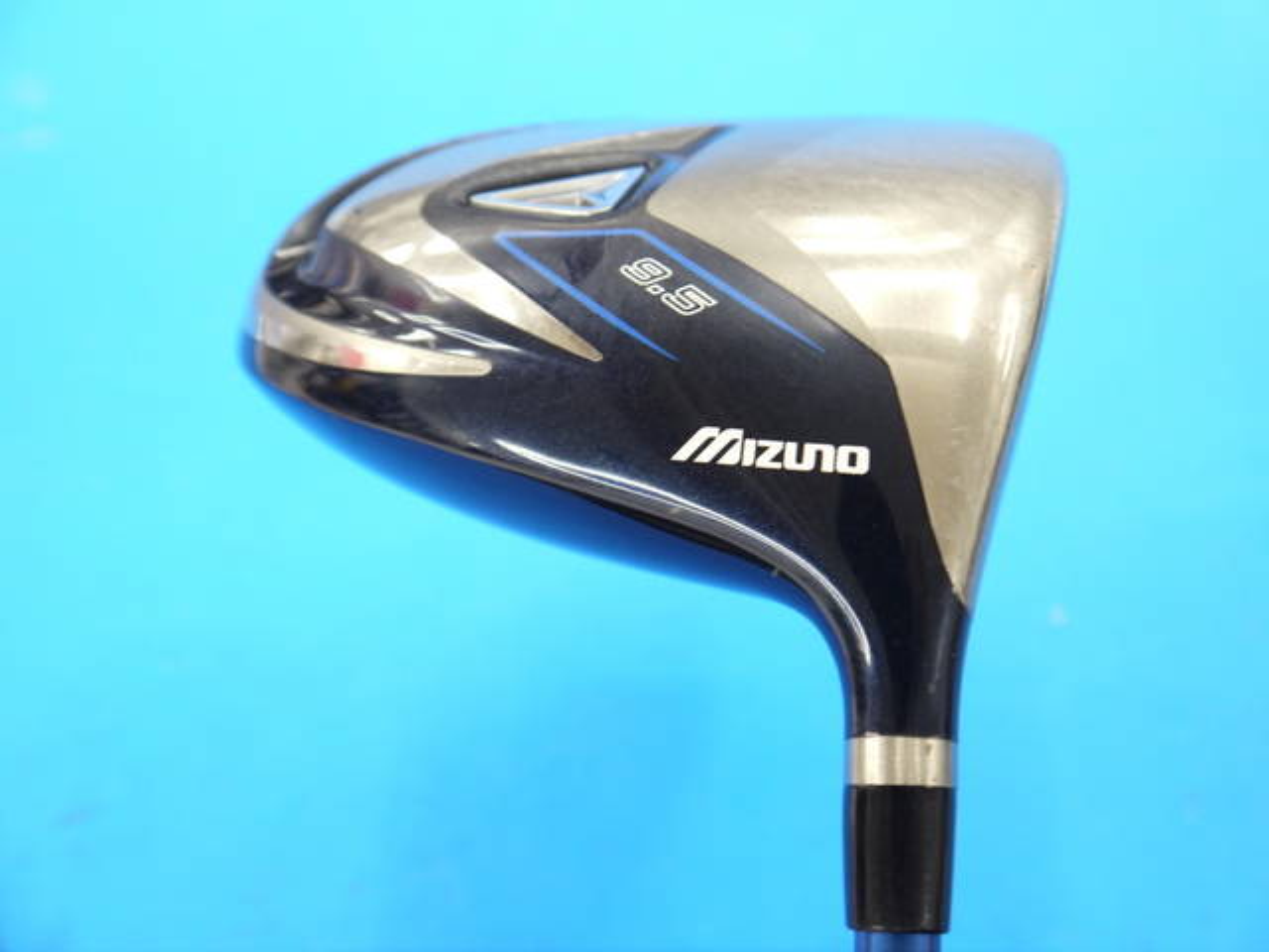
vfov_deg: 28.0
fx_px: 1906
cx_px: 634
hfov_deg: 36.8
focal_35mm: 52
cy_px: 476
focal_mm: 26
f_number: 4.7
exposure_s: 1/80
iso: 800
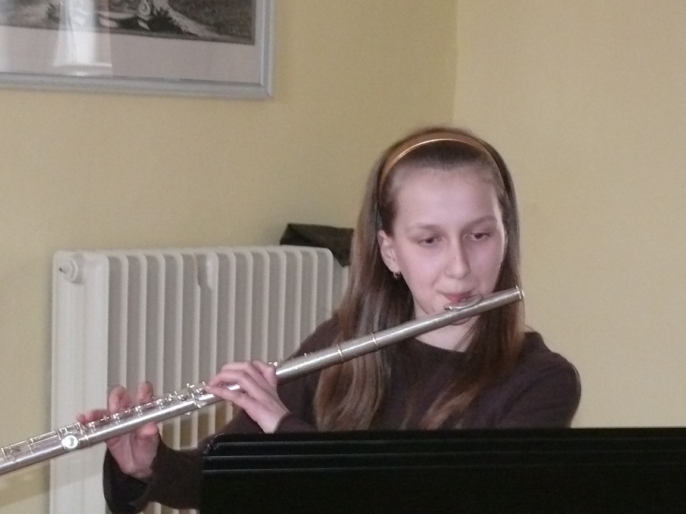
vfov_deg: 13.2
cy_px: 385
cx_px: 479
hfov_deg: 17.5
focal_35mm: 112
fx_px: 2220
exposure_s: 1/30
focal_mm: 10.3
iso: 400
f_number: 3.2
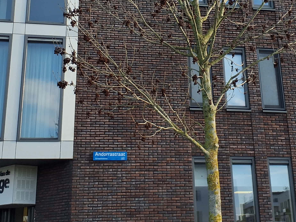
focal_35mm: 60
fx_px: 513
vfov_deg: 23.9
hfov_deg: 32.1
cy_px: 33
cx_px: 171
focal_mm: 3.6
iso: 40
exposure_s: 1/622
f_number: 1.9
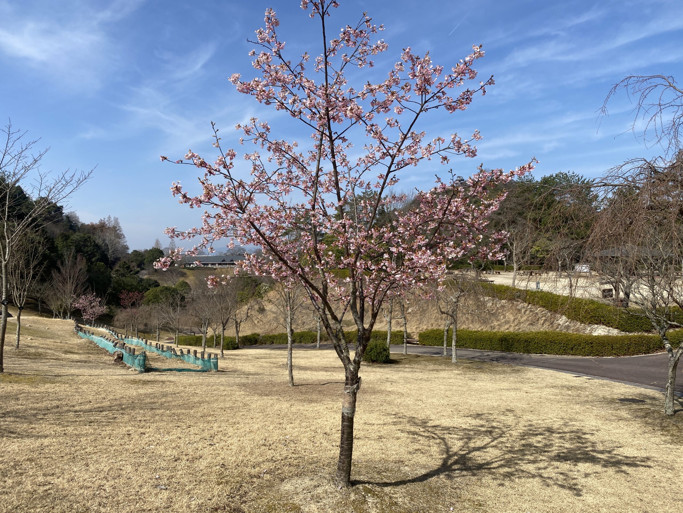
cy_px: 256
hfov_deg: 67.3
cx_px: 342
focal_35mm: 26
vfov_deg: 53.1
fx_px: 513
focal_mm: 4.25
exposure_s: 1/2755
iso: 32
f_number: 1.8
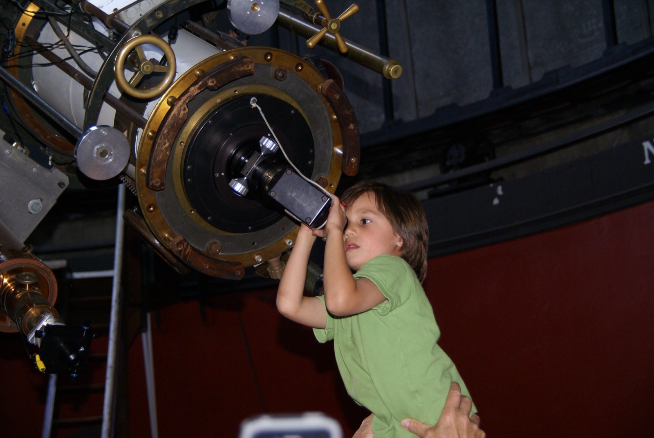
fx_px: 1364
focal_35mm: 75
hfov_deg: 27.0
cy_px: 219
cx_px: 327
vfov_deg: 18.2
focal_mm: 50
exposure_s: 1/80
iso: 400
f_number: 5
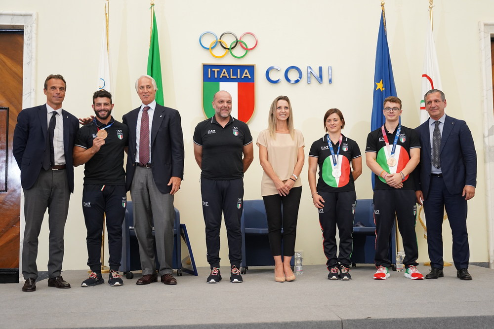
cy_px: 164
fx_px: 521
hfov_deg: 50.7
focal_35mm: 38
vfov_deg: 35.1
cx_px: 247
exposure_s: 1/320
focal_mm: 38
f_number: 2.8
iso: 2500
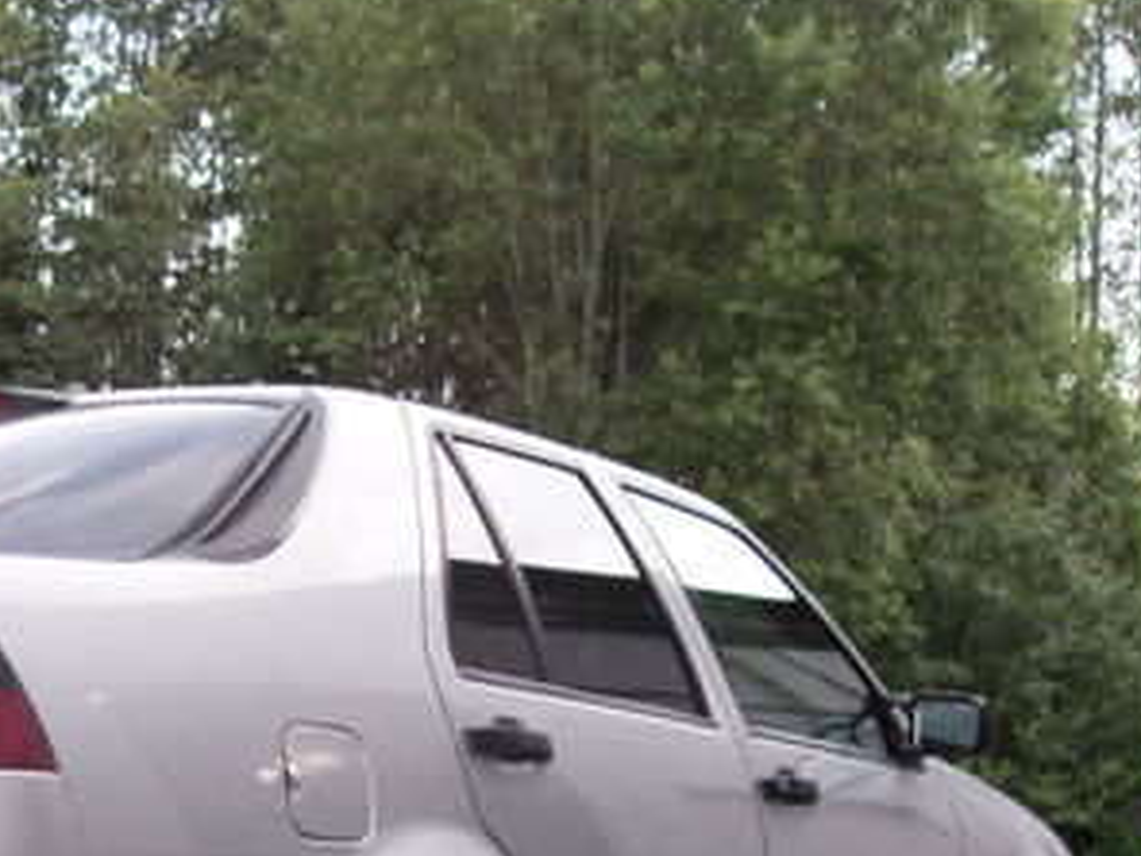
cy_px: 898
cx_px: 85
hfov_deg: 23.7
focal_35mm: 80
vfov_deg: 17.9
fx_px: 2637
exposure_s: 1/80
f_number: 2.8
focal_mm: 6.2
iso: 80
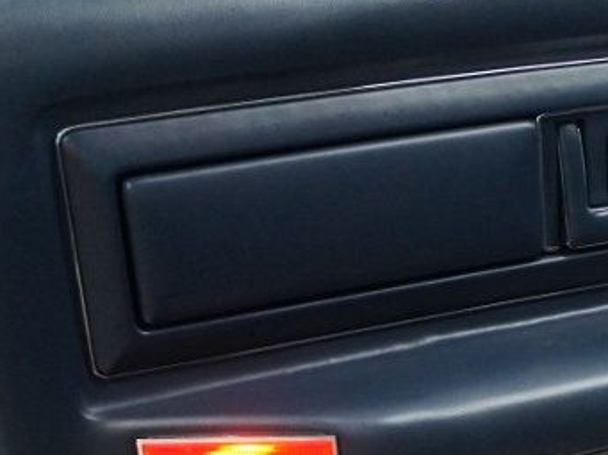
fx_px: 1369
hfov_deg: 23.9
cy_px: 358
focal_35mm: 78
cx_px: 610
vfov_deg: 18.7
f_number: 3.5
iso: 1600
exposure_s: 1/80
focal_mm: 18
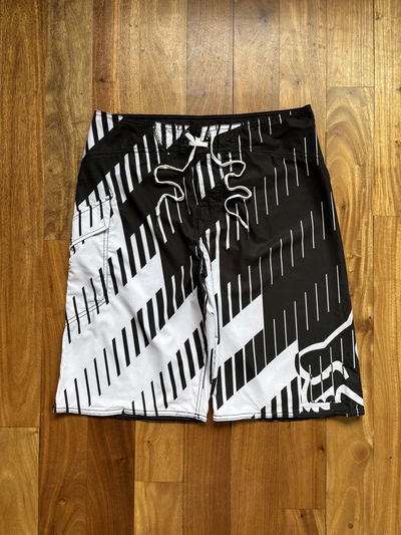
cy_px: 268
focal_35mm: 26
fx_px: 401
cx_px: 200
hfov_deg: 53.1
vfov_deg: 67.3
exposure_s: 1/121
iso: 64
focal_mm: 5.96
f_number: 1.6
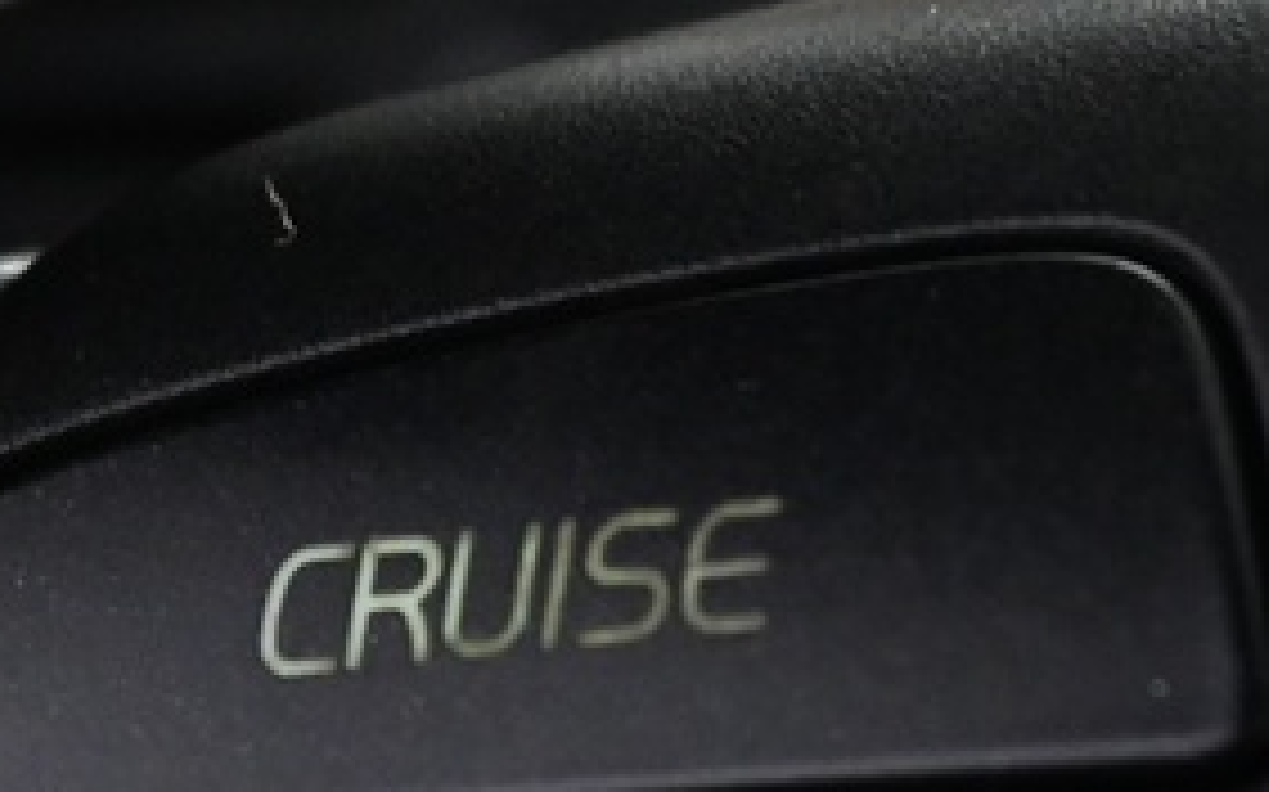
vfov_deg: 6.5
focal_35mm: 197
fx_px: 6824
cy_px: 1242
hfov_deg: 10.6
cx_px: 652
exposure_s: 1/20
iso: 1600
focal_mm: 22.5
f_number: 4
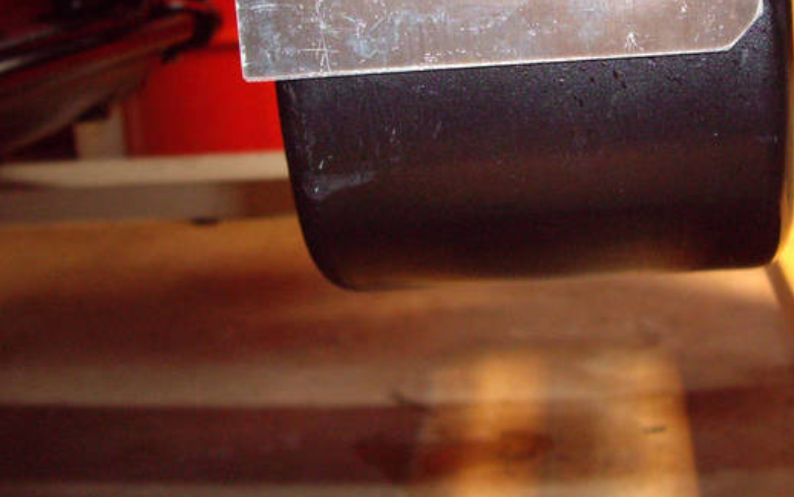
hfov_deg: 32.4
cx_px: 449
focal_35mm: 63
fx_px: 1364
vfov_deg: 20.3
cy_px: 72
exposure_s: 1/40
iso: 200
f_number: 2.7
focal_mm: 6.2
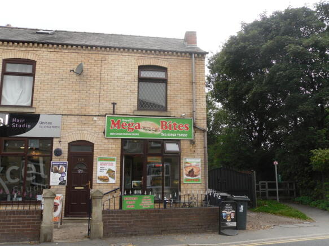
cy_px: 123
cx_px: 164
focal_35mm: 35
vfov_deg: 40.7
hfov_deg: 52.6
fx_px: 333
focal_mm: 6.3
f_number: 3.5
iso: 80
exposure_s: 1/107
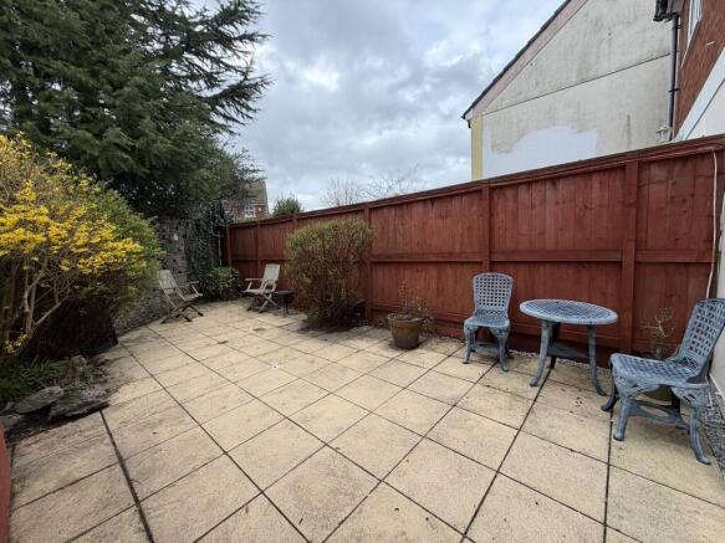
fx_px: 293
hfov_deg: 102.1
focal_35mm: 14
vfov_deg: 85.7
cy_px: 272
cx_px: 362
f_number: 2.2
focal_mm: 2.22
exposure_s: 1/171
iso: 40
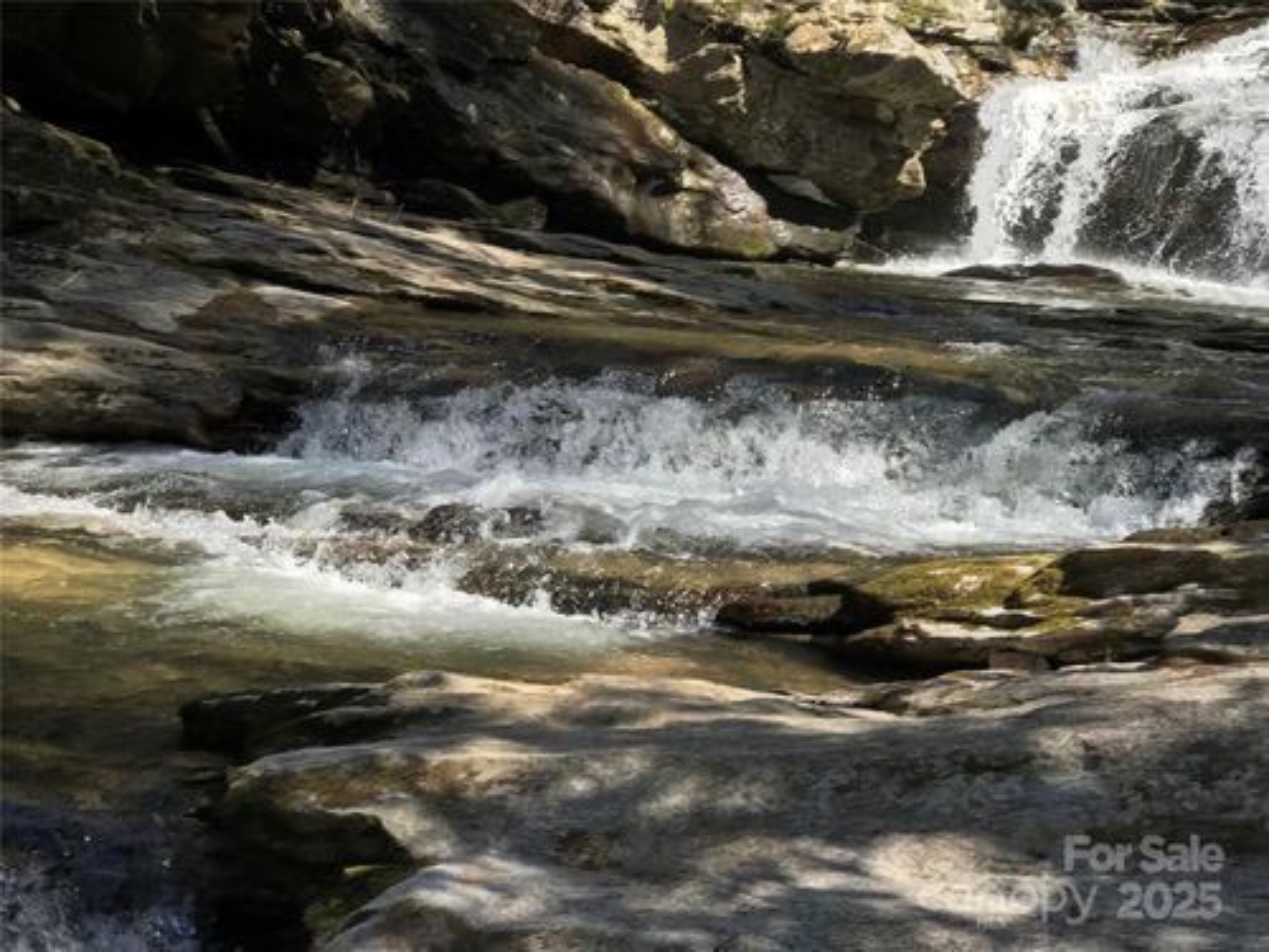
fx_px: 2090
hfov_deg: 33.8
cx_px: 634
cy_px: 476
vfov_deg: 25.7
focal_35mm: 57
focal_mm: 6.6
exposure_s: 1/203
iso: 20
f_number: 2.8
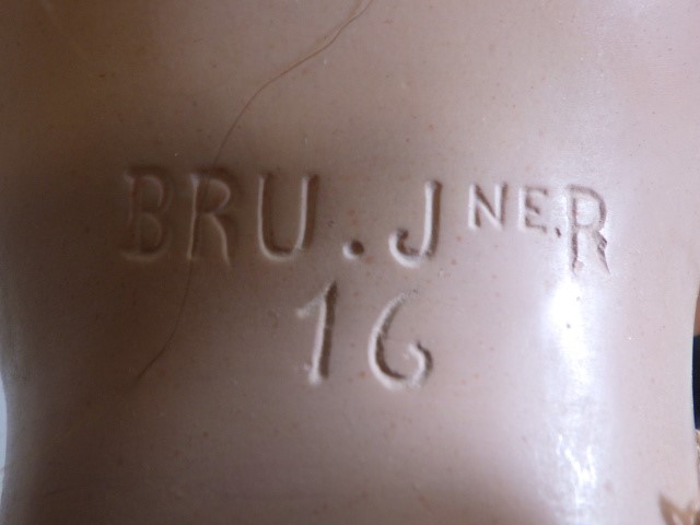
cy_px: 262
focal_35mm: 28
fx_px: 566
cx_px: 350
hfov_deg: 63.4
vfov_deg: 49.7
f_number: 3.5
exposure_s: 1/45
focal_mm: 5
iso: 200
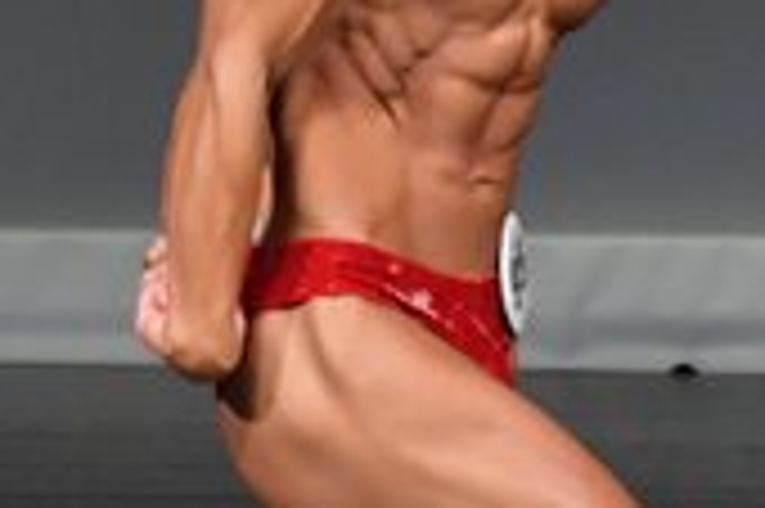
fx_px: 36365
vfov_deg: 0.8
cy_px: 256
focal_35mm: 1713
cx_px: 592
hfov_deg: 1.2
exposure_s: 1/400
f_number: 5.6
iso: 4000
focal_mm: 250
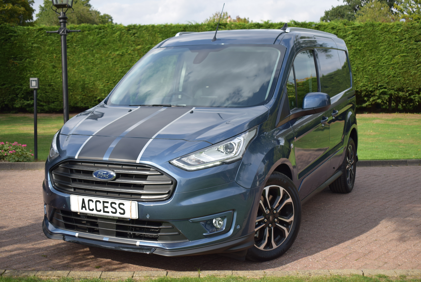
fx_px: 544
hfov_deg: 42.3
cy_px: 141
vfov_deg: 29.0
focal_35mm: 46
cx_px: 210
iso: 200
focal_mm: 31
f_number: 4.2
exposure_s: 1/800
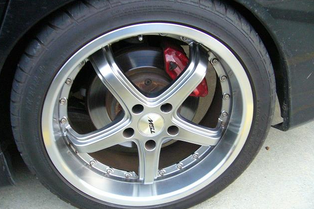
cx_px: 156
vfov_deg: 35.9
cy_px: 113
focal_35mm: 37
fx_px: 323
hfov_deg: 51.9
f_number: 2.8
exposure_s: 1/8
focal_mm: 5.8
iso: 200
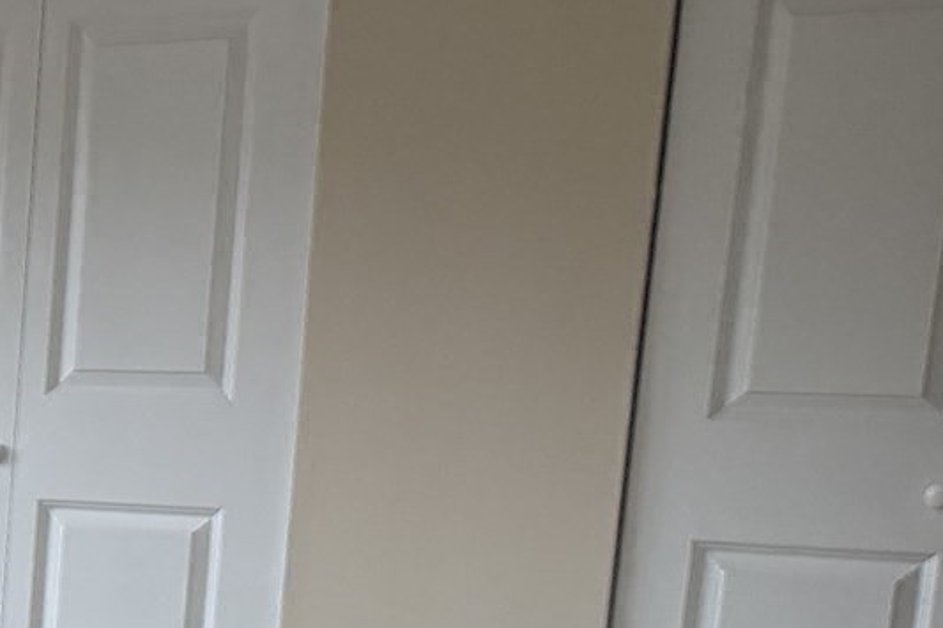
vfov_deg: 13.8
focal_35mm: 96
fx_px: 2514
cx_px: -849
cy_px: 789
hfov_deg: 16.8
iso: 200
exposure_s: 1/192
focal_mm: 6.76
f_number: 1.78
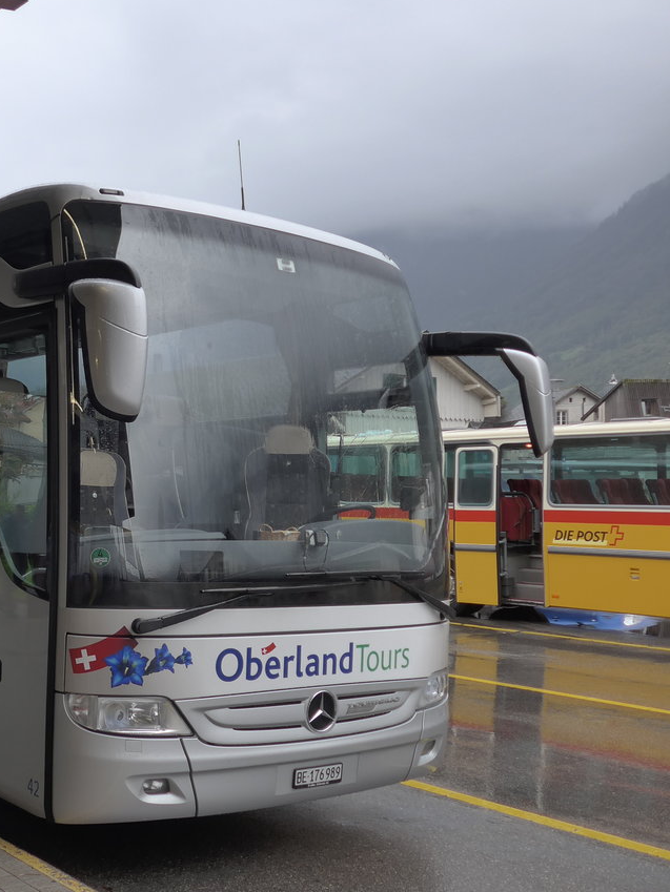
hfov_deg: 33.9
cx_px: 115
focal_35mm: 41
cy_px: 465
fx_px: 1058
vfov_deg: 45.8
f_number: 2
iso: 160
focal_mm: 6
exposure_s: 1/250
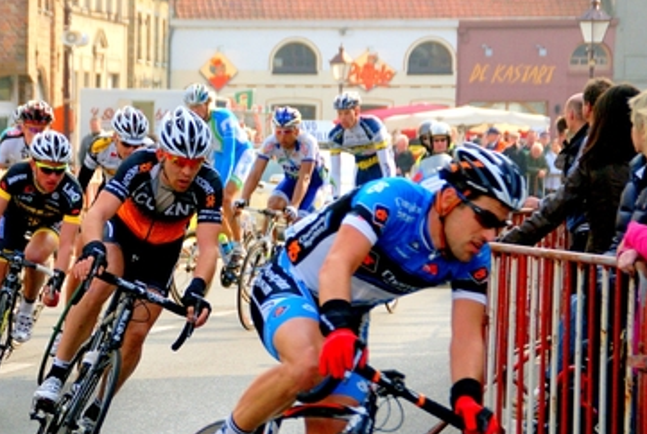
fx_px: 3363
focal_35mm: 187
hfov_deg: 11.0
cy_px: 330
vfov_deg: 7.4
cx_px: 140
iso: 200
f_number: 5.6
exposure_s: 1/1000
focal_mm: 75
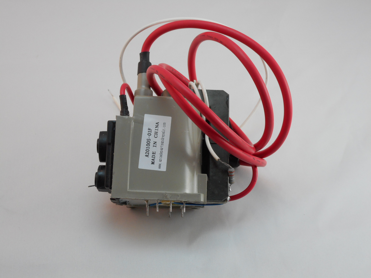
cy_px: 139
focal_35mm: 59
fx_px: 632
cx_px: 186
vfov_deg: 24.8
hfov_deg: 32.7
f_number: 5.1
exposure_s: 1/30
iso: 220
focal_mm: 10.5
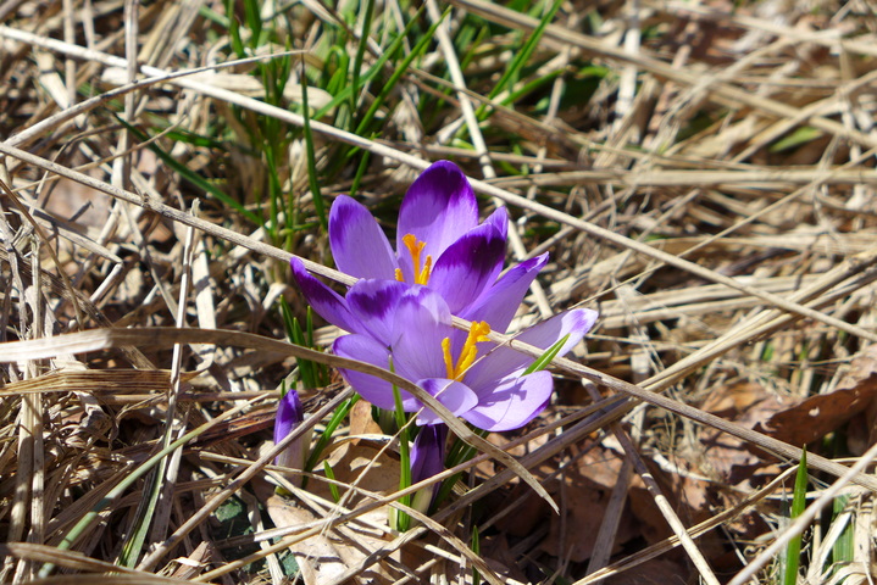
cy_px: 292
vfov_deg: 15.2
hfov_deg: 22.6
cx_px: 438
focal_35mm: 90
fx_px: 2193
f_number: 2.8
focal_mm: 17.7
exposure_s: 1/1600
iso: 80
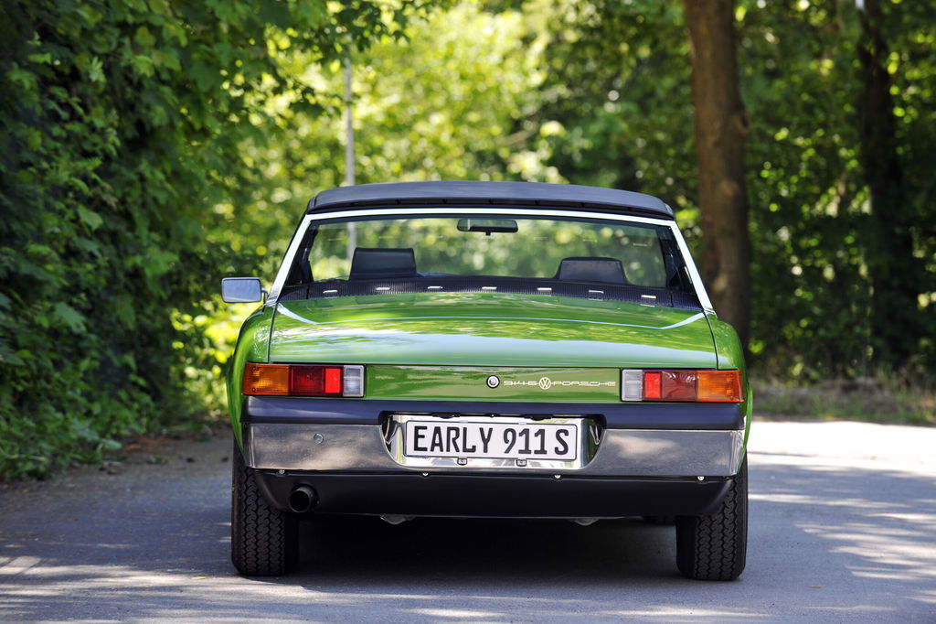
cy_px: 312
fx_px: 5198
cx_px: 468
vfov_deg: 6.9
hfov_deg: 10.3
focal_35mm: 200
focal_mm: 200
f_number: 4.5
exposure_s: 1/60
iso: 100
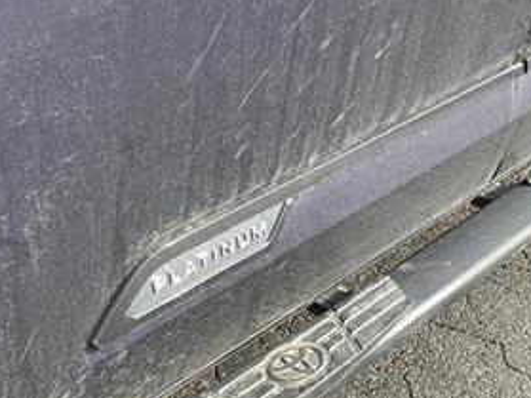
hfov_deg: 34.3
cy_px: 345
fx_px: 859
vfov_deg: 25.4
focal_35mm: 56
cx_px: 215
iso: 25
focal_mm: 3.3
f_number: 2.4
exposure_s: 1/136
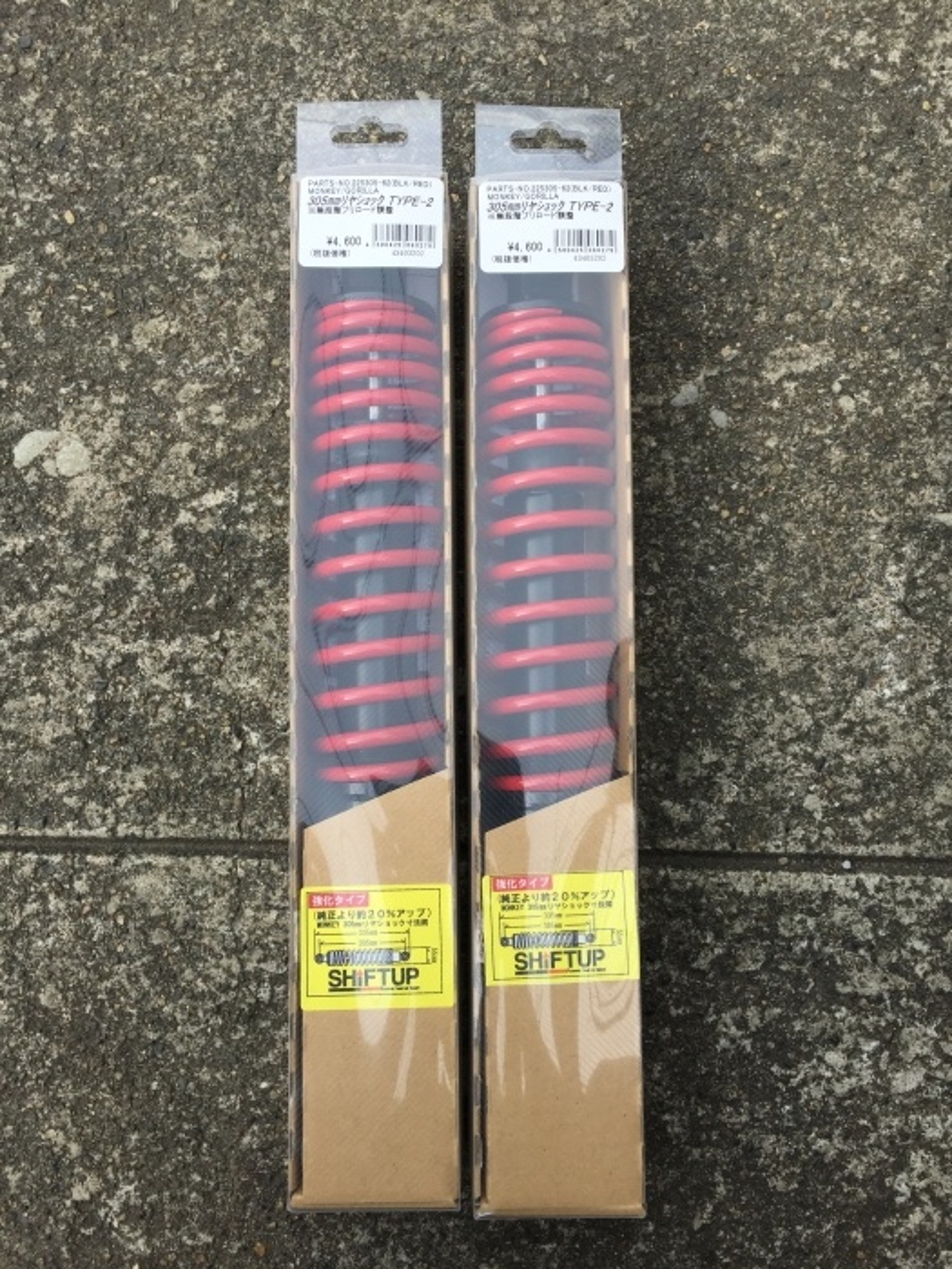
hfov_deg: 48.2
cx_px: 476
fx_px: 1063
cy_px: 634
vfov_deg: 61.7
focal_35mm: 29
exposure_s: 1/465
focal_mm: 4.15
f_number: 2.2
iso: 32
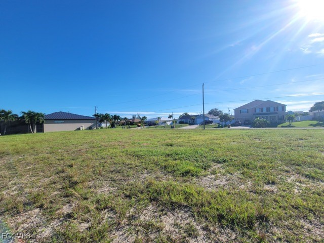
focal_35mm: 13
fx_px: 122
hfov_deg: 106.2
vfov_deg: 89.9
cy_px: 122
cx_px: 162
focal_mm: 2.2
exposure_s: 1/1879
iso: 50
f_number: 2.2
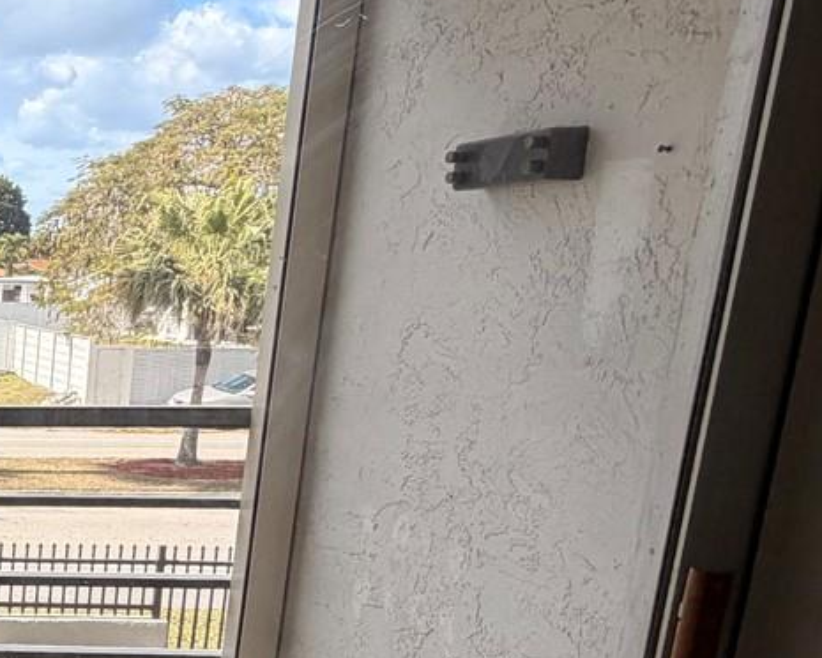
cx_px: -421
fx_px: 1143
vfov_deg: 31.5
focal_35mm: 47
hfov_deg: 27.2
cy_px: 495
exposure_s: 1/383
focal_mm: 2.22
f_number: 2.2
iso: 50
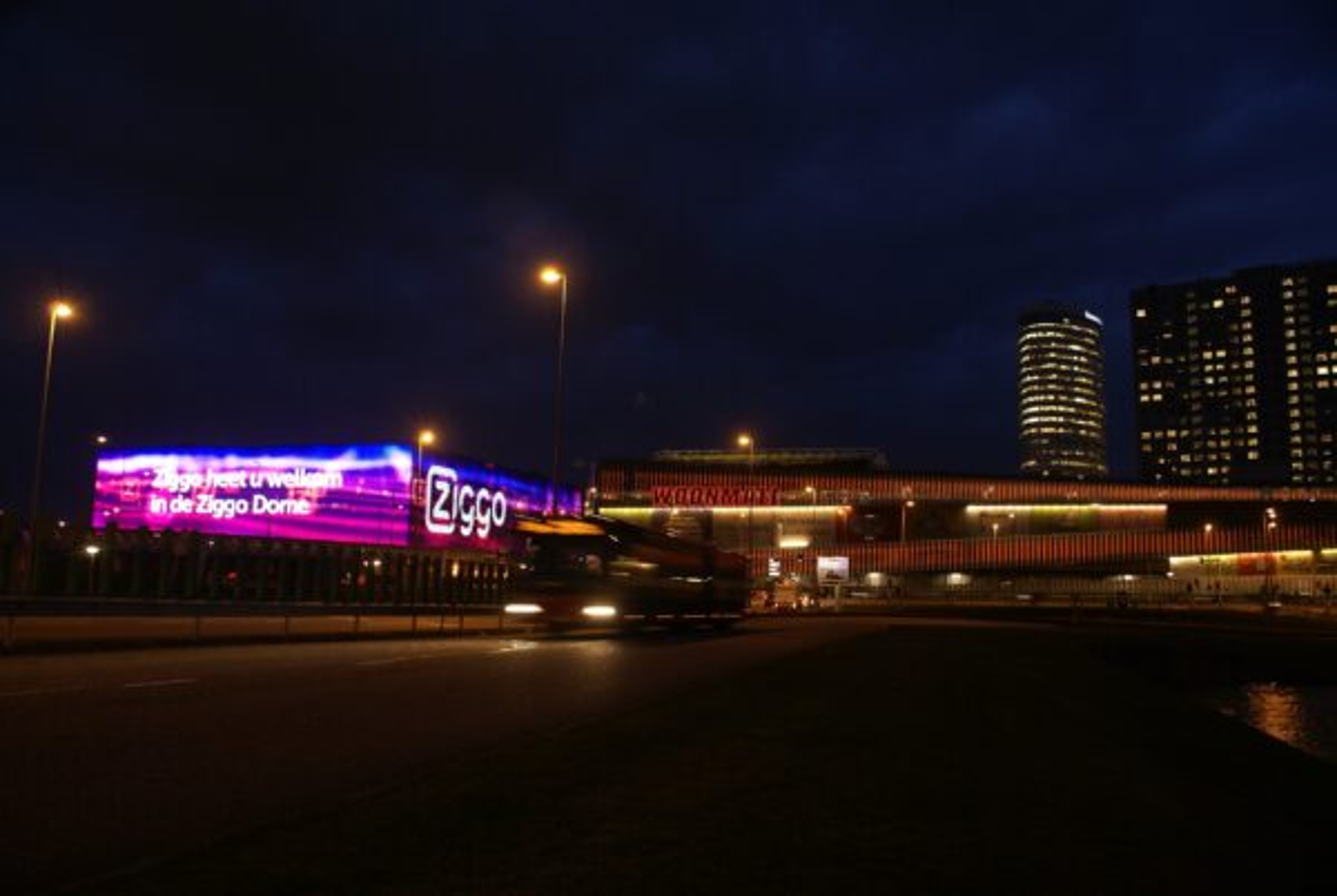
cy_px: 448
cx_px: 668
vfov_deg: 48.1
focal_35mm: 27
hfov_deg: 67.3
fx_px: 1004
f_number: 3.5
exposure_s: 1/5
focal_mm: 18
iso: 200
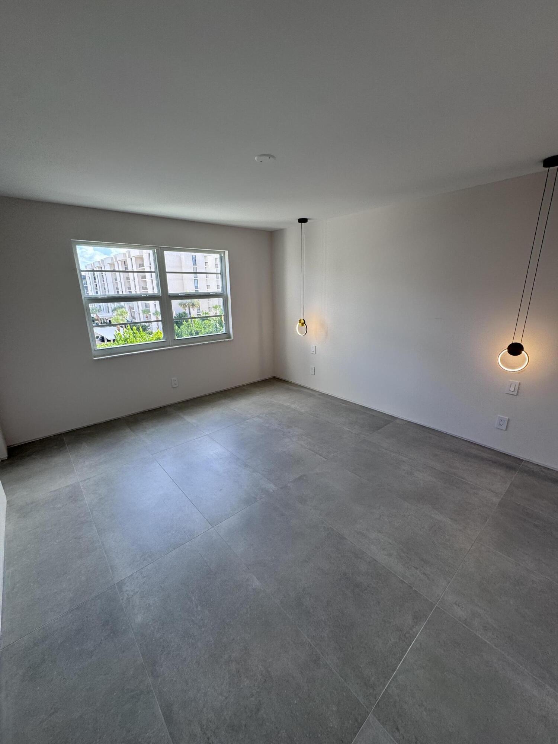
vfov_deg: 102.1
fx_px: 301
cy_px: 372
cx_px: 279
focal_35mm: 14
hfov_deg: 85.7
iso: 40
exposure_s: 1/155
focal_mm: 2.22
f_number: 2.2
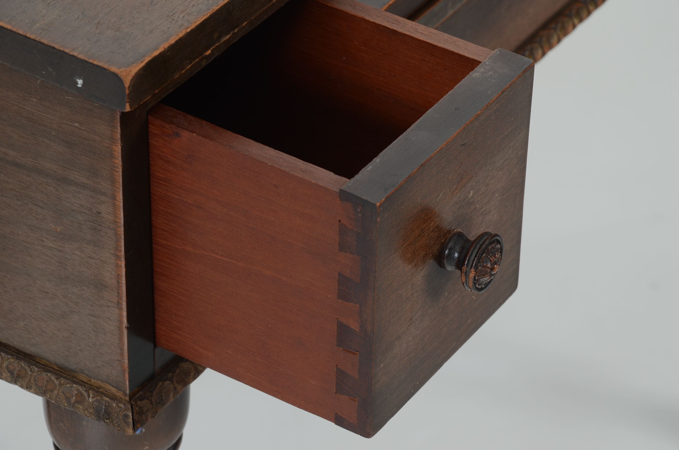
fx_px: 2964
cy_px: 225
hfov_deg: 13.1
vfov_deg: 8.7
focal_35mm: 158
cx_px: 340
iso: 200
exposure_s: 1/80
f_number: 10
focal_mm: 105
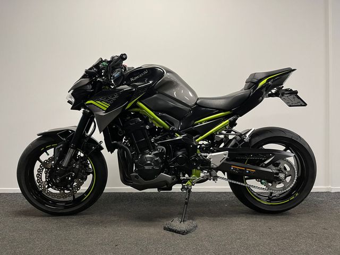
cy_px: 128
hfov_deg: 67.3
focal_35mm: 26
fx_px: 255
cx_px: 170
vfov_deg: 53.1
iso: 100
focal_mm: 5.1
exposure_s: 1/50
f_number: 1.6
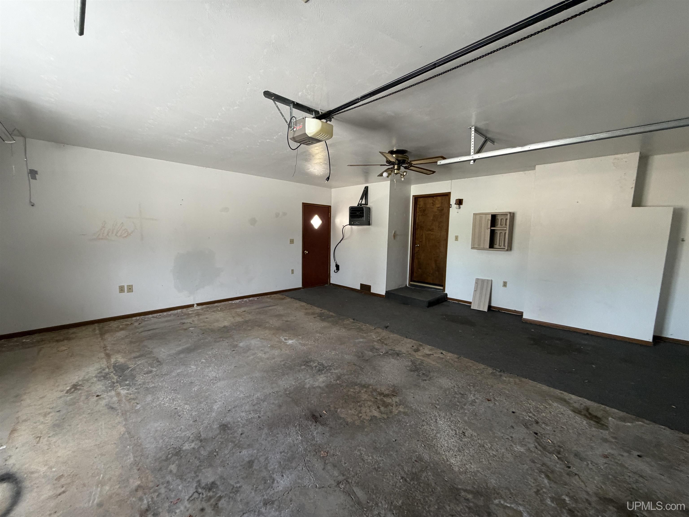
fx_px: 279
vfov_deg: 85.7
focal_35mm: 14
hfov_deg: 102.1
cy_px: 258
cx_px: 344
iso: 320
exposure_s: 1/71
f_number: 2.2
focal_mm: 2.22
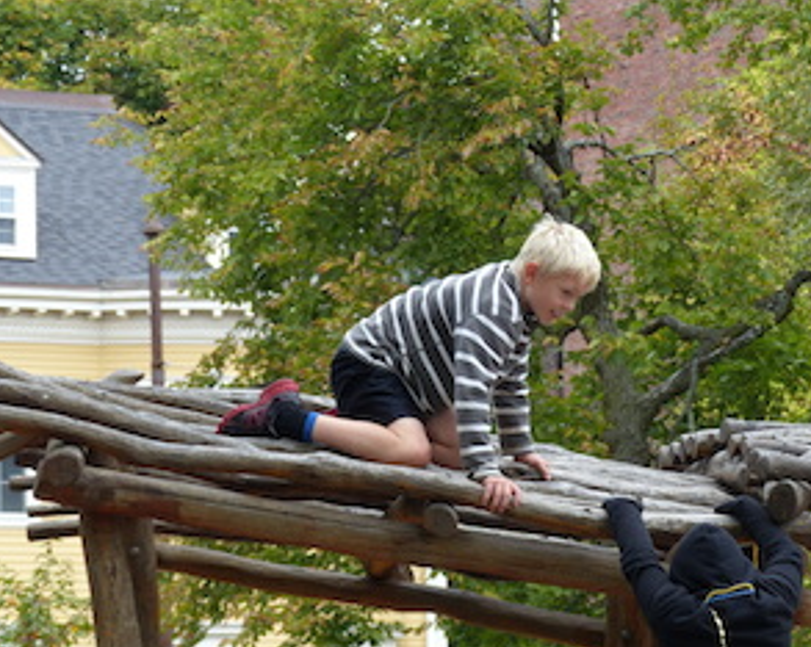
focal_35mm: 185
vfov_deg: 8.3
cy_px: 462
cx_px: 500
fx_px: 4438
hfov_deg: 10.4
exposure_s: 1/400
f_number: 2.8
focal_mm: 18.7
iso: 100
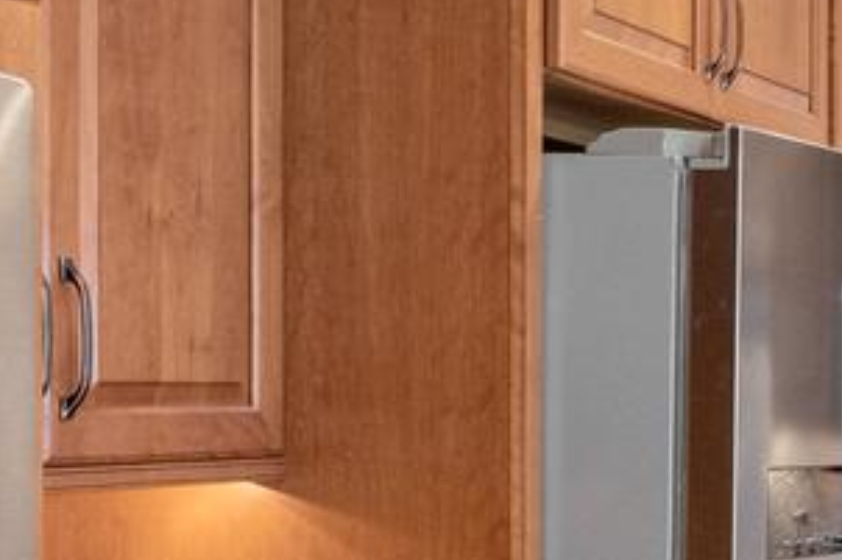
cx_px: 1667
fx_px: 2221
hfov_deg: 16.5
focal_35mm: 95
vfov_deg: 14.3
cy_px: 430
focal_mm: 14
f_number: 7.1
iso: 400
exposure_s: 1/13
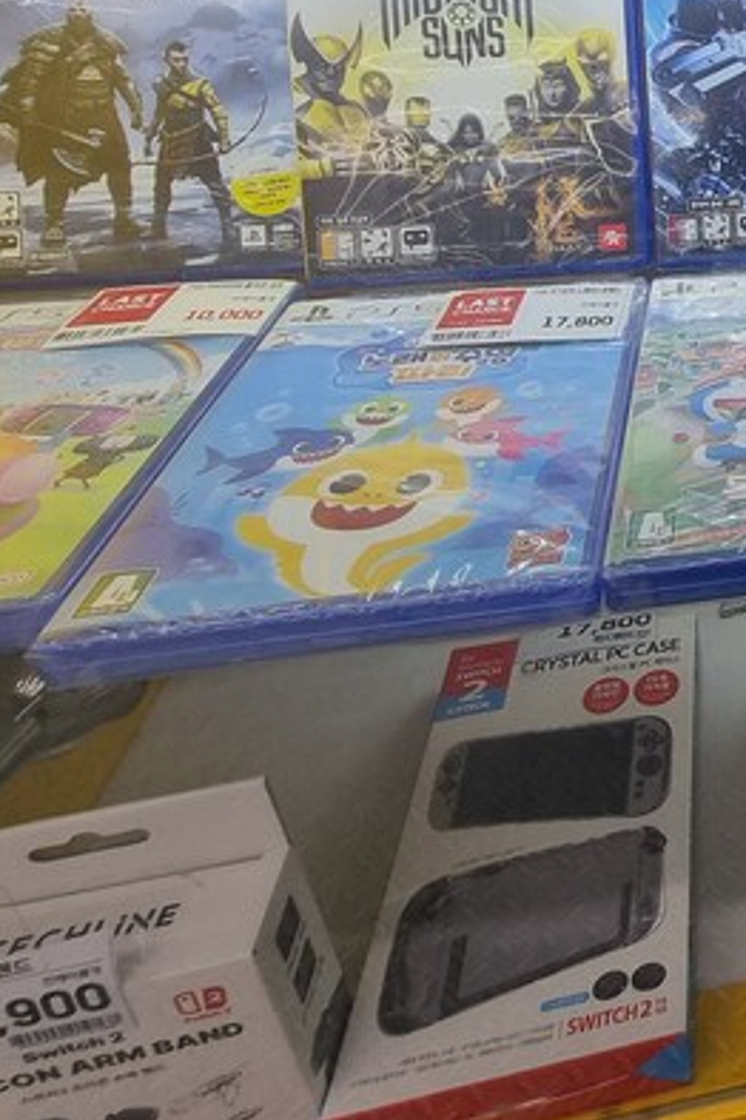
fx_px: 964
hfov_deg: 31.3
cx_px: 999
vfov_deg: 54.6
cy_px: 172
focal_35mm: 31
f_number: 2.2
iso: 80
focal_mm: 2.2
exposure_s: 1/120
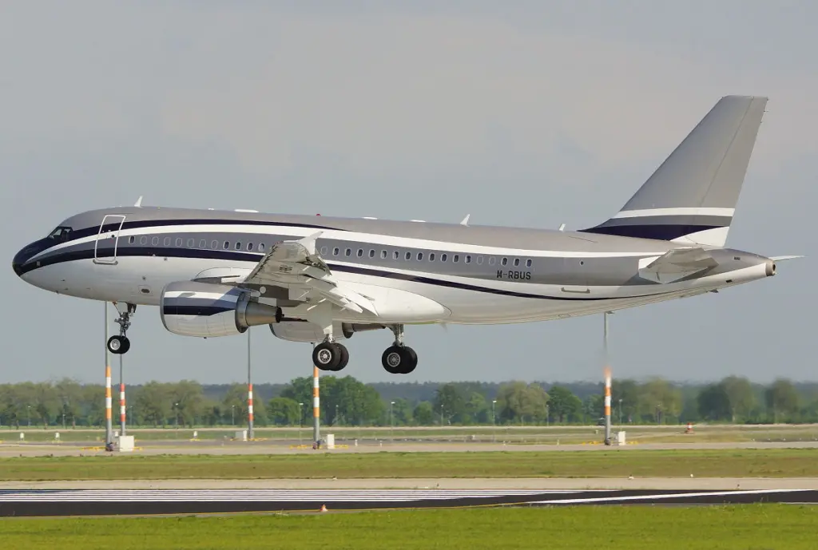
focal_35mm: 315
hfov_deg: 6.5
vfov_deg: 4.4
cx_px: 409
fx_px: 7177
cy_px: 275
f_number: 8
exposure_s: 1/800
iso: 200
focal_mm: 210
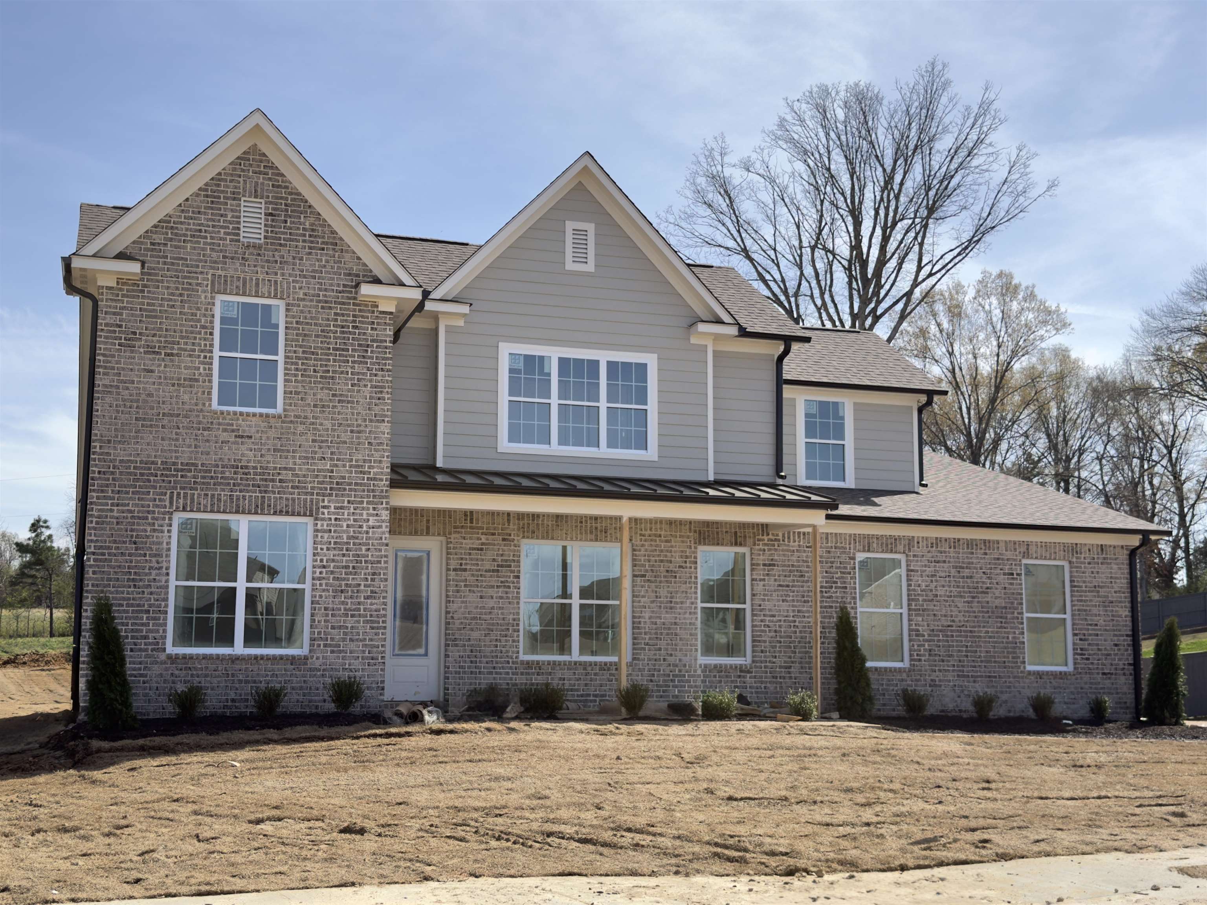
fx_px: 1220
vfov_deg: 40.7
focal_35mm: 35
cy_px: 452
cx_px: 604
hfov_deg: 52.6
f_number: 1.78
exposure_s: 1/2083
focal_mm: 6.76
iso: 64
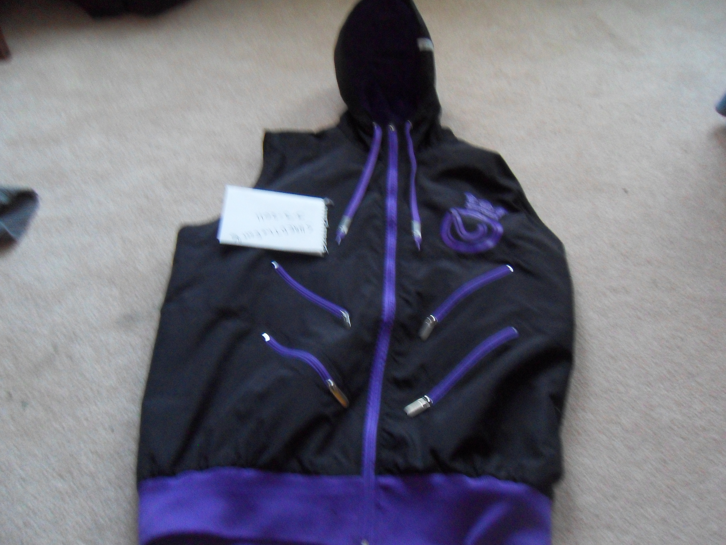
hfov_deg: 52.6
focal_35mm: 35
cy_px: 272
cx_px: 363
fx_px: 734
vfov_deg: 40.7
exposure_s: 1/10
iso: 400
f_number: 3.5
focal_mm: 6.3
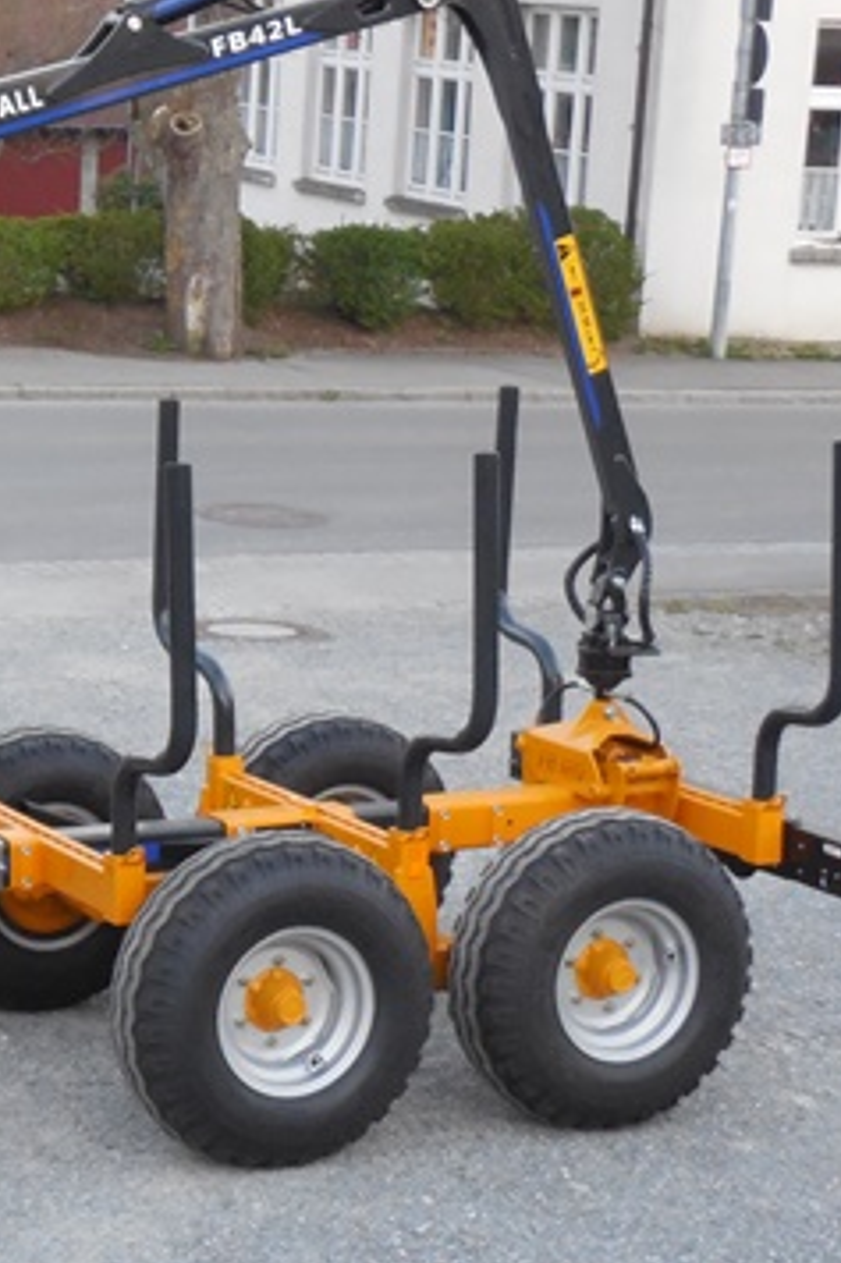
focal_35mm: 86
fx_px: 3016
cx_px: -18
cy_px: 557
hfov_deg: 15.6
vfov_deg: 23.6
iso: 360
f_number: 3.8
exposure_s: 1/30
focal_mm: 8.2
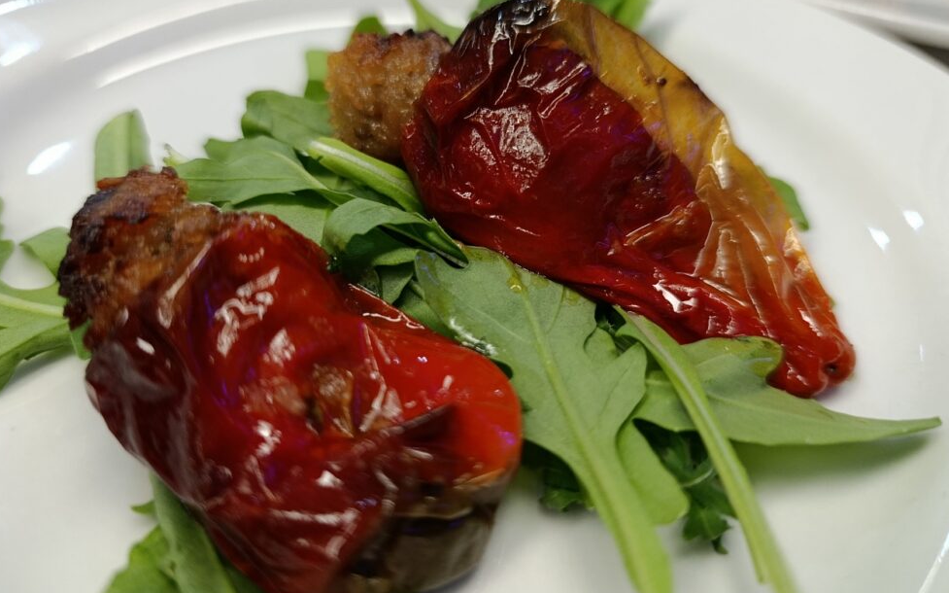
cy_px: 251
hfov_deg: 72.6
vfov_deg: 49.1
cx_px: 479
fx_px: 646
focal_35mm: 25
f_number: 1.65
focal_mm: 6.11
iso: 904
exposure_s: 1/100
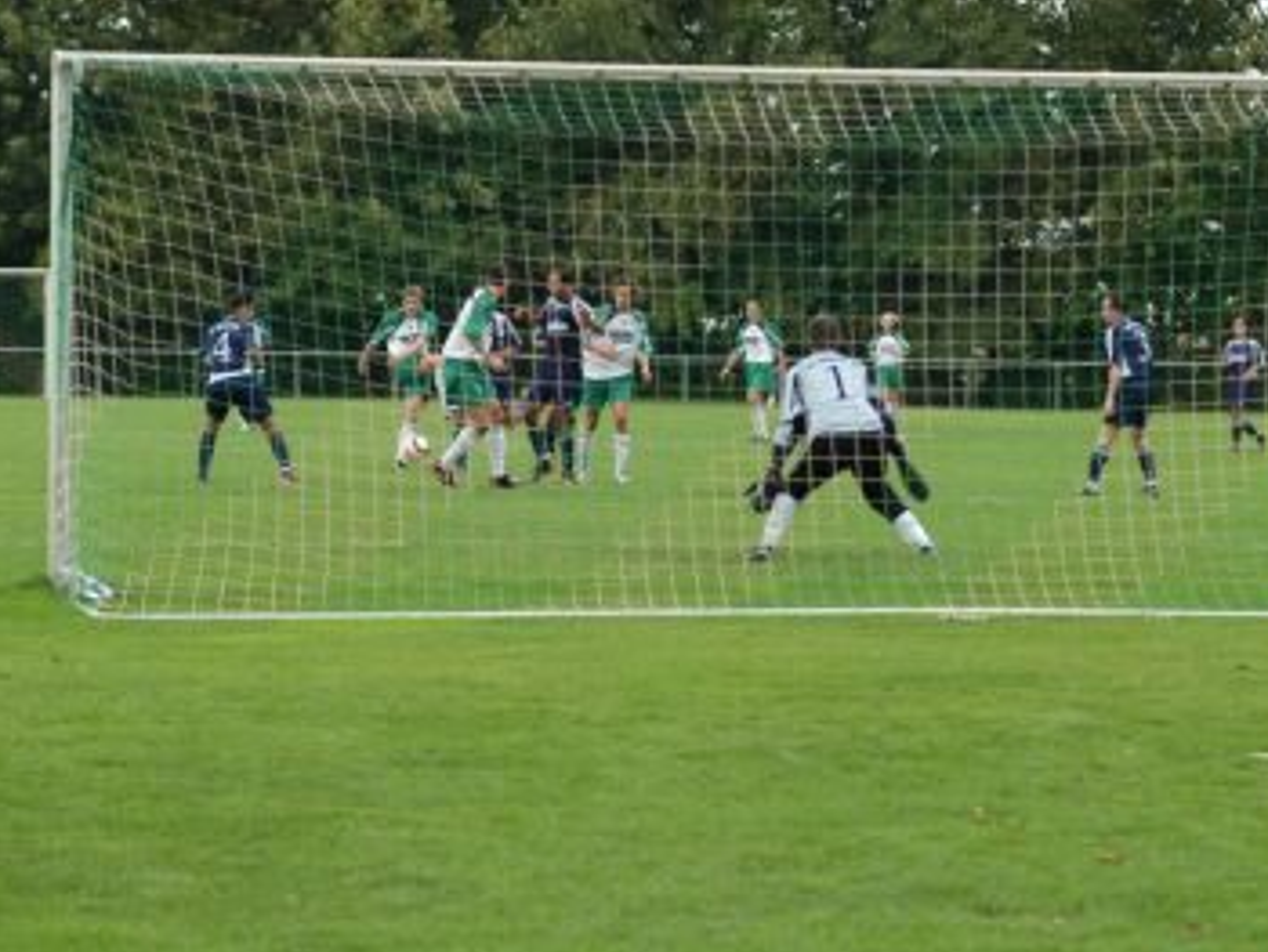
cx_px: 648
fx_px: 6635
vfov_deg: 8.2
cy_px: 478
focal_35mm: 181
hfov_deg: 10.9
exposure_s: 1/250
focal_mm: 110
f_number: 4
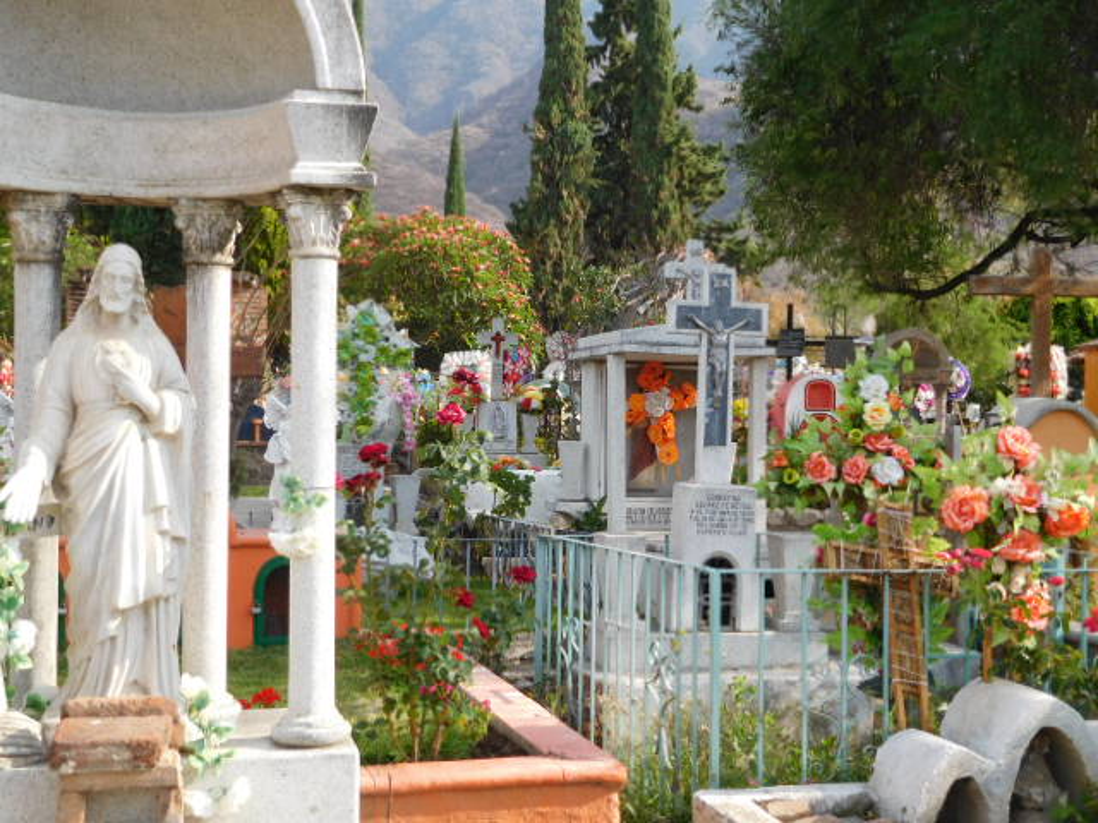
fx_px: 1427
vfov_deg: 32.2
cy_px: 412
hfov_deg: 42.1
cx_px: 549
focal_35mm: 45
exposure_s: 1/400
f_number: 4
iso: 125
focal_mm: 8
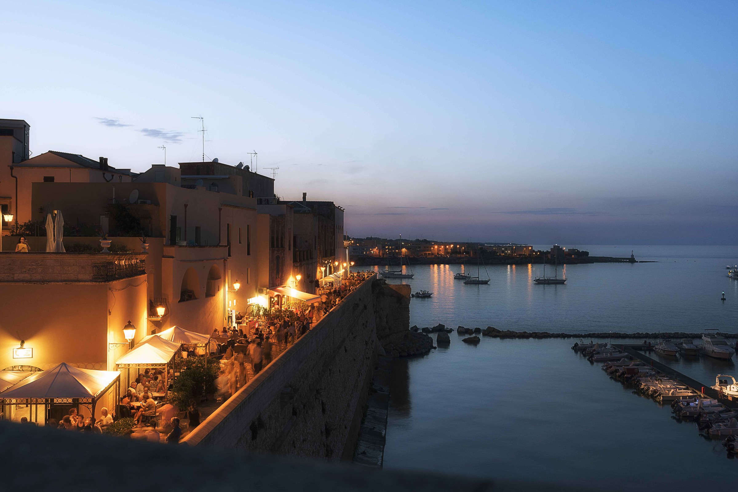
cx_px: 369
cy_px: 246
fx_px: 779
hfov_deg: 50.7
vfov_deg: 35.1
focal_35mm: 38
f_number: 9
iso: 500
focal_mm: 38
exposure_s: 1
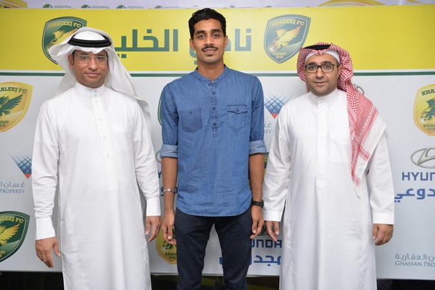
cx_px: 218
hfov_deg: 50.7
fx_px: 459
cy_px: 145
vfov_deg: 35.1
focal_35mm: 38
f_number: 3.5
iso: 640
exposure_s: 1/200
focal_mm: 38
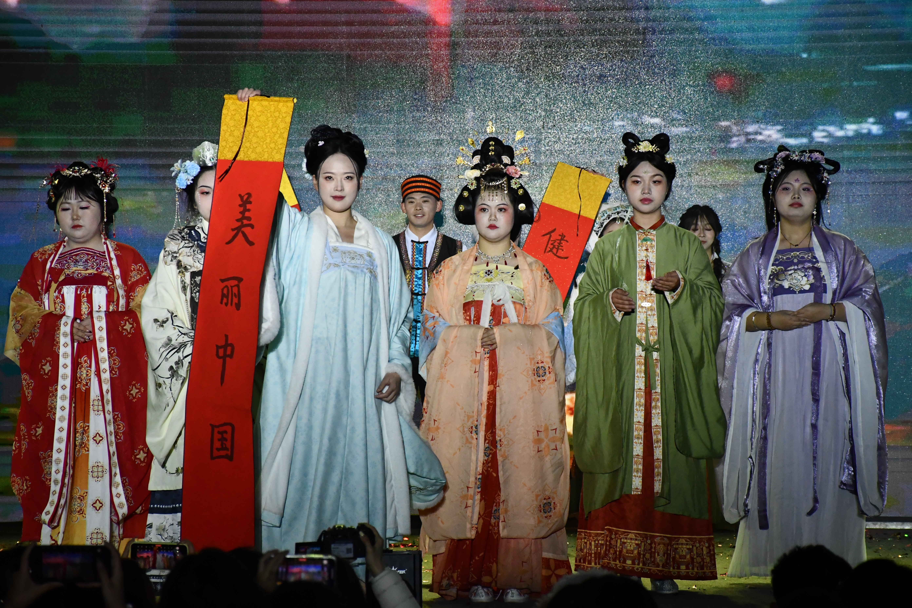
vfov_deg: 8.7
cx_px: 456
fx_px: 3977
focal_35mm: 157
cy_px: 304
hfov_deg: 13.1
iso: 3200
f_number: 6.3
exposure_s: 1/640
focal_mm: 105
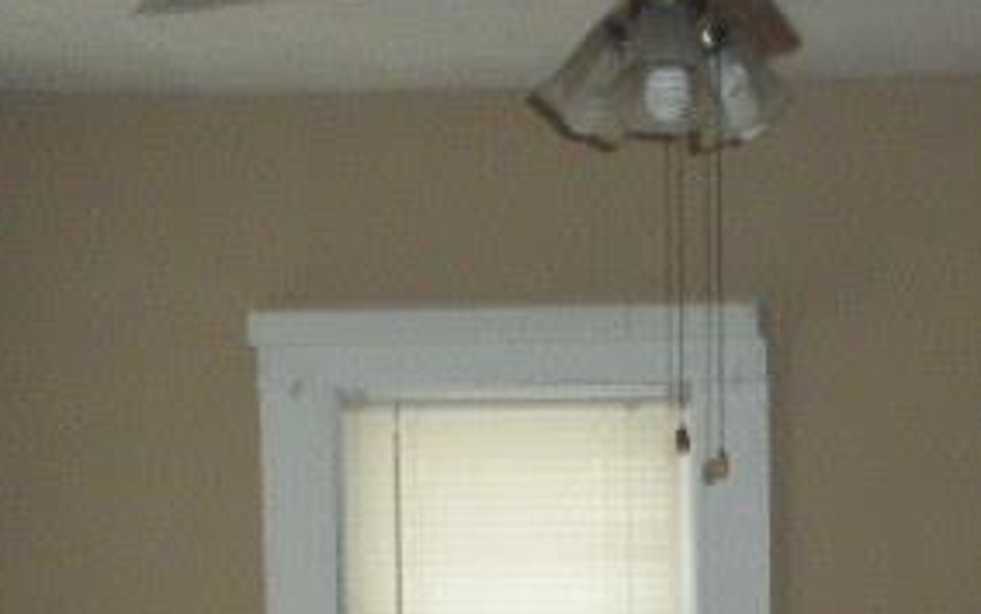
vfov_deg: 9.1
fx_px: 3690
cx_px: 752
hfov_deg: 15.1
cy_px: 1068
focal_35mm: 138
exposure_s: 1/30
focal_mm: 6.3
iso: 337
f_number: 3.5
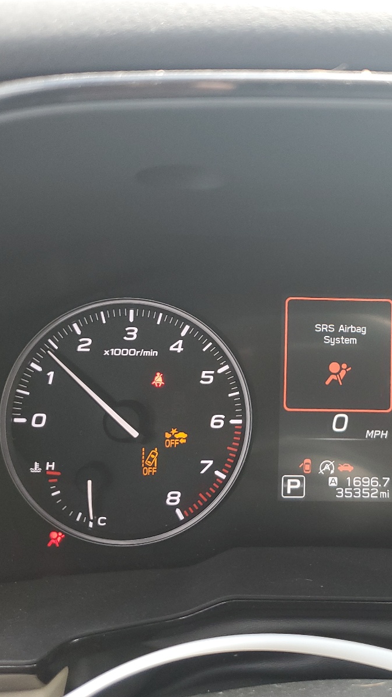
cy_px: 348
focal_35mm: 38
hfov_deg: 30.4
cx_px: 317
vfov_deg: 52.8
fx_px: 702
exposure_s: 1/120
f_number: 1.5
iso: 82
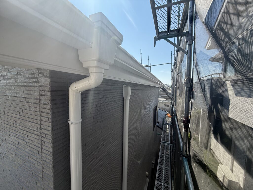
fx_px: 102
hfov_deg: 102.1
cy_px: 95
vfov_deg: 85.7
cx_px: 126
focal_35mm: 14
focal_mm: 2.22
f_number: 2.2
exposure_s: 1/1189
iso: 64
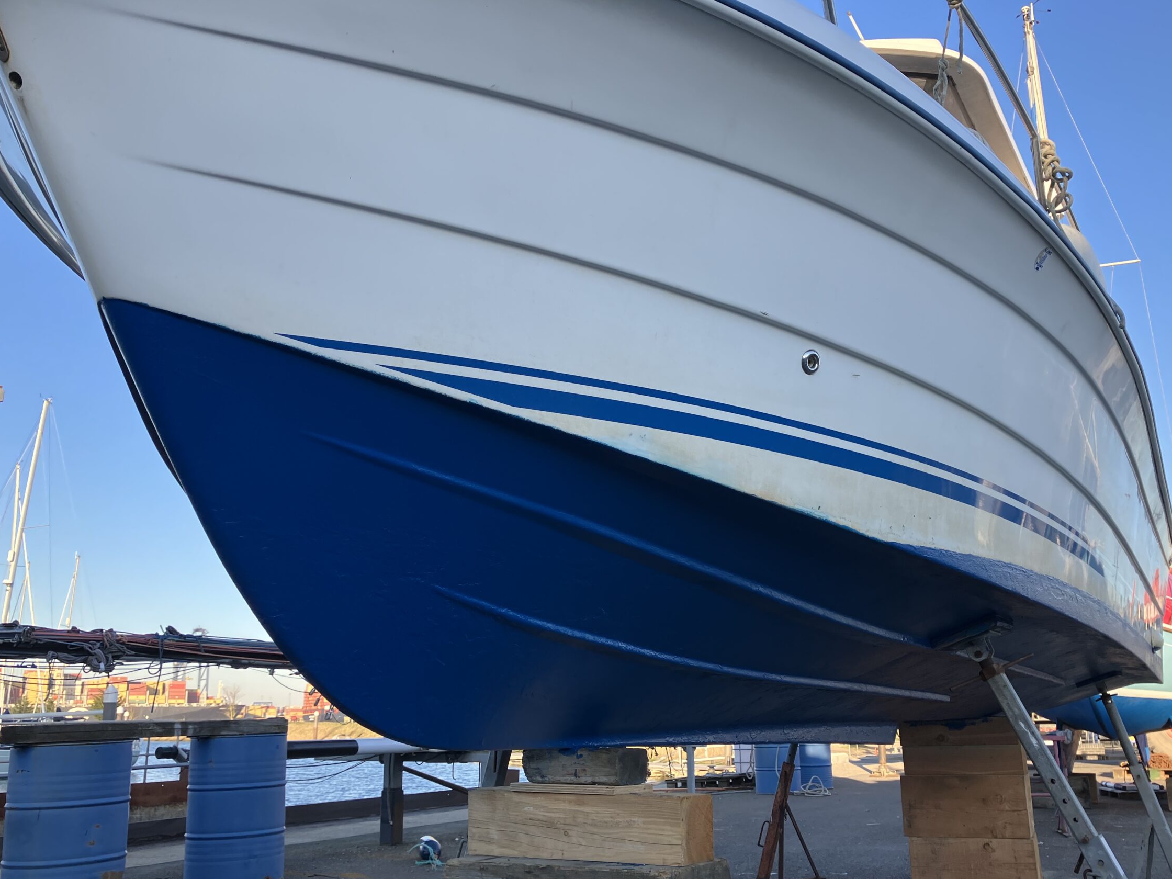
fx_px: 1083
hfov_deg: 56.7
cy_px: 485
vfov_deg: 44.1
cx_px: 642
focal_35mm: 32
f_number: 1.8
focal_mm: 3.99
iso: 32
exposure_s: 1/398
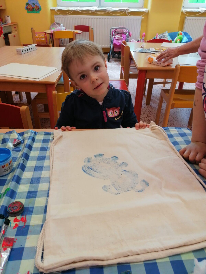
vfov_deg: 65.3
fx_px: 214
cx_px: 103
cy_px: 137
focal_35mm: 27
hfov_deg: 51.4
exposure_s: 1/50
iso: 50
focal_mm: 4.75
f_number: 1.8
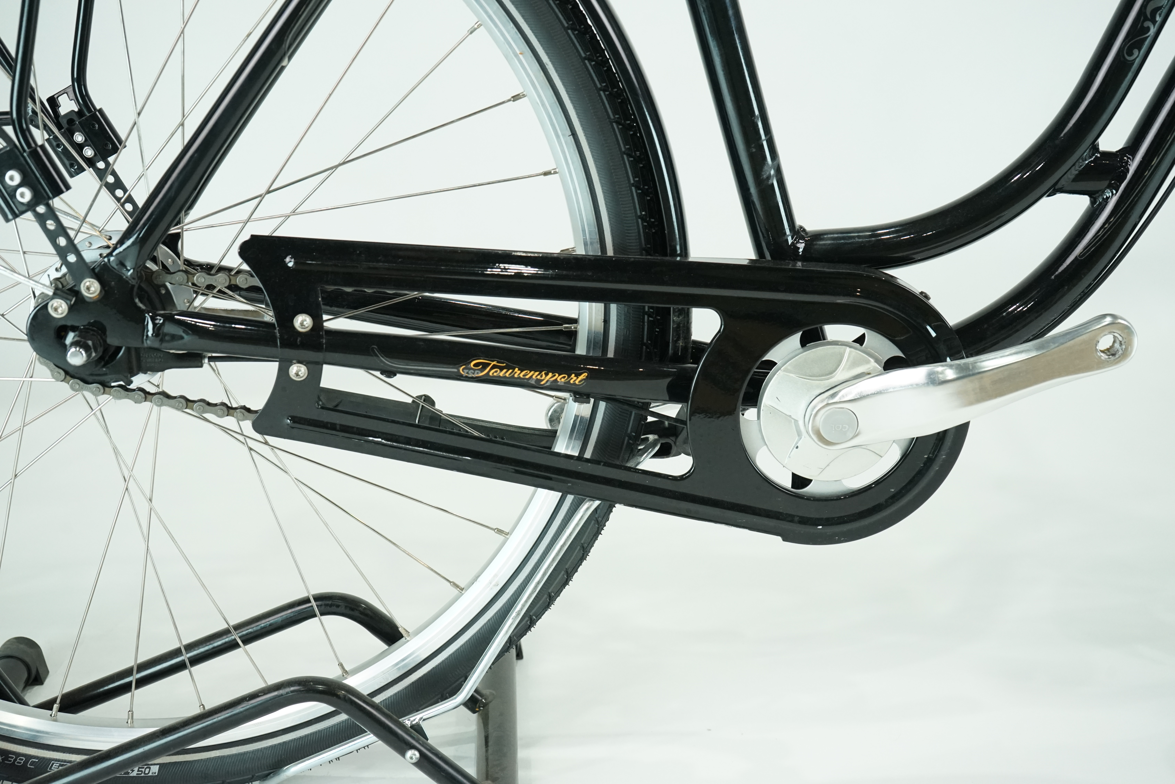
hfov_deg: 44.5
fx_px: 1436
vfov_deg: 30.5
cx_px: 588
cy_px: 392
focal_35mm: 44
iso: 2500
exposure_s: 1/200
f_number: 6.3
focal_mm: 44
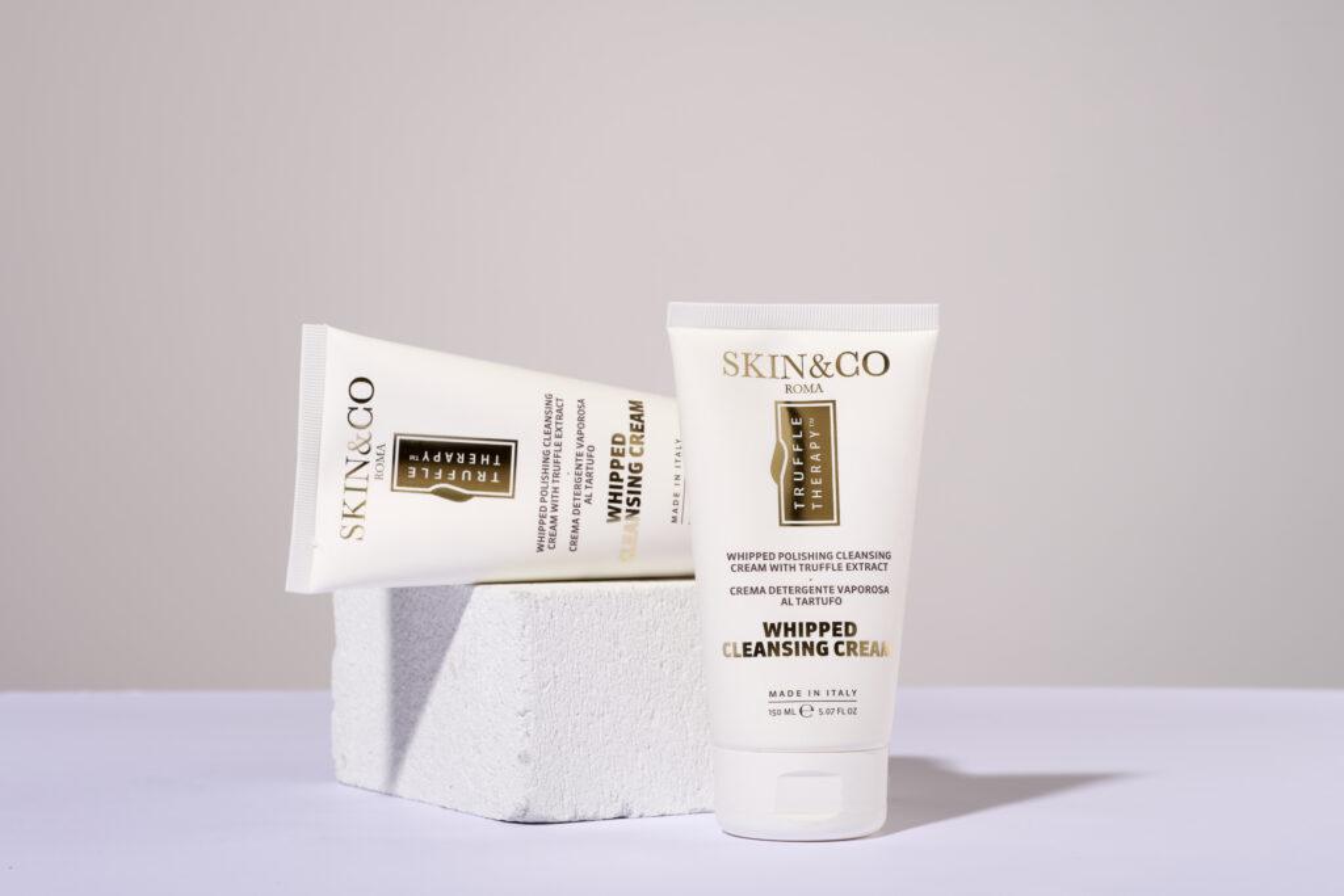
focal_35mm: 105
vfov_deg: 13.0
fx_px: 3920
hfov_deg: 19.5
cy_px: 448
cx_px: 672
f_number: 13
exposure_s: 1/160
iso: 64
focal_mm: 105
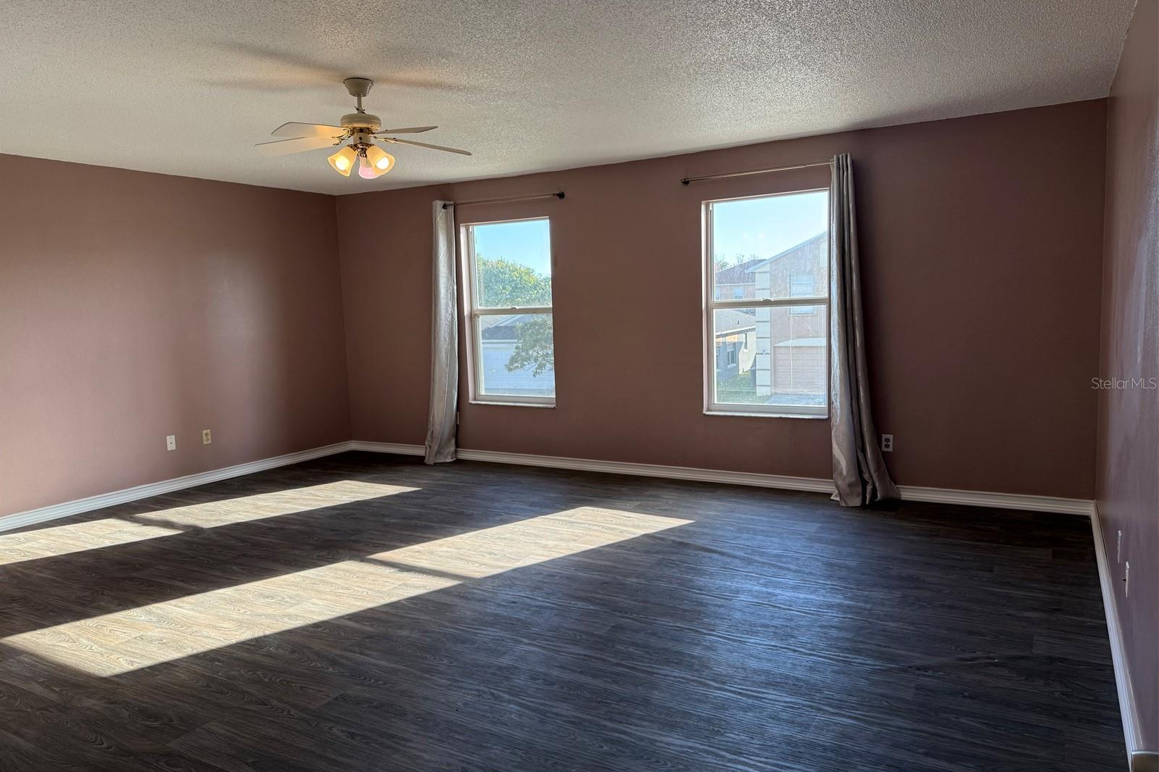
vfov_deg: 51.3
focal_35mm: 25
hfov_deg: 71.5
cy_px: 383
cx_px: 580
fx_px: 805
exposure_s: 1/341
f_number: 1.78
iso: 100
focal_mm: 6.76
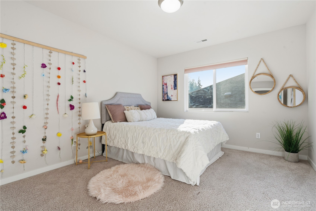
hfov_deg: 96.7
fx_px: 140
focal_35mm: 16
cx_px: 158
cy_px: 106
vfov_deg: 73.7
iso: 100
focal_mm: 16
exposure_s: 1/80
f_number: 11
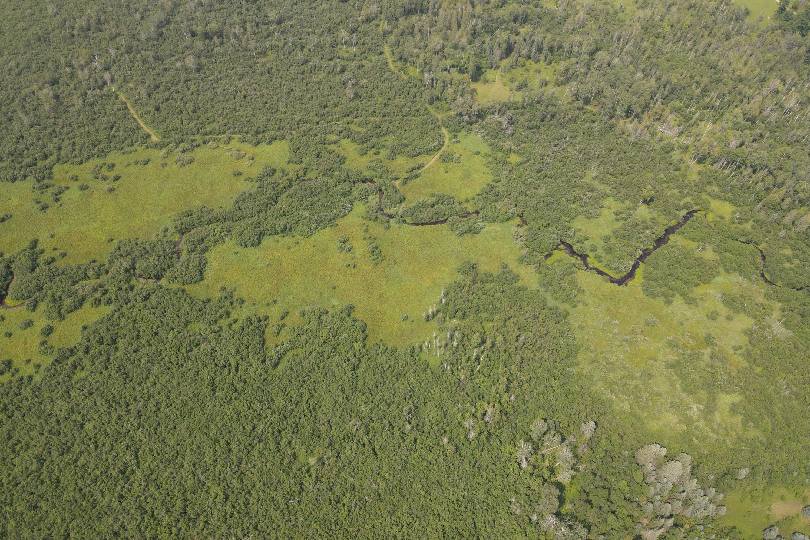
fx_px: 562
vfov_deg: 51.3
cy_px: 285
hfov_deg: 71.5
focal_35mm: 25
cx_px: 405
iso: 100
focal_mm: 4.5
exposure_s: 1/350
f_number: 2.8
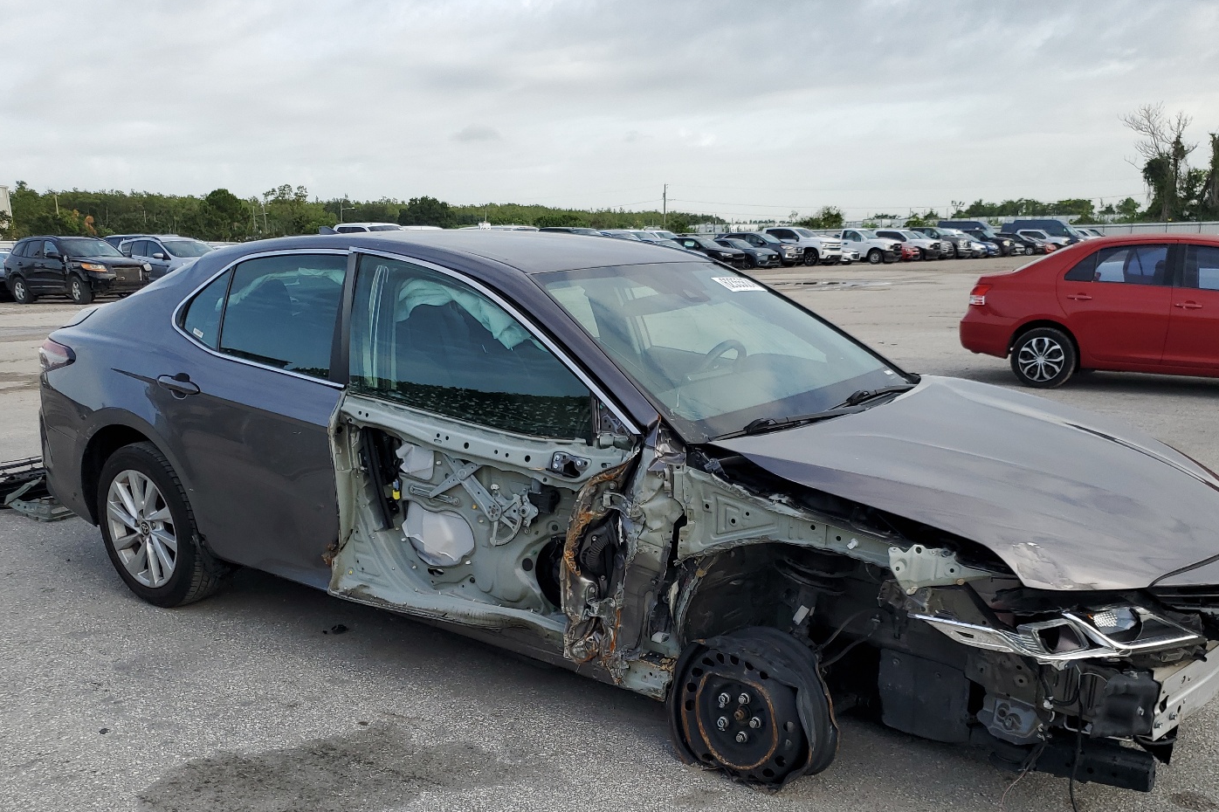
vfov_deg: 41.9
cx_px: 652
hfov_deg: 60.2
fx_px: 1049
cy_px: 515
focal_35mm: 31
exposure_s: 1/1667
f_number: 1.5
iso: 50
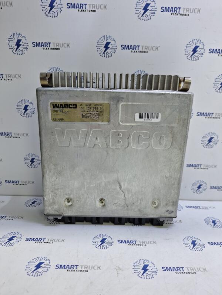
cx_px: 111
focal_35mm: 23
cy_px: 148
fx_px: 197
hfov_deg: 58.9
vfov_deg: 73.9
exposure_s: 1/50
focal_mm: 5.54
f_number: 1.8
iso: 50
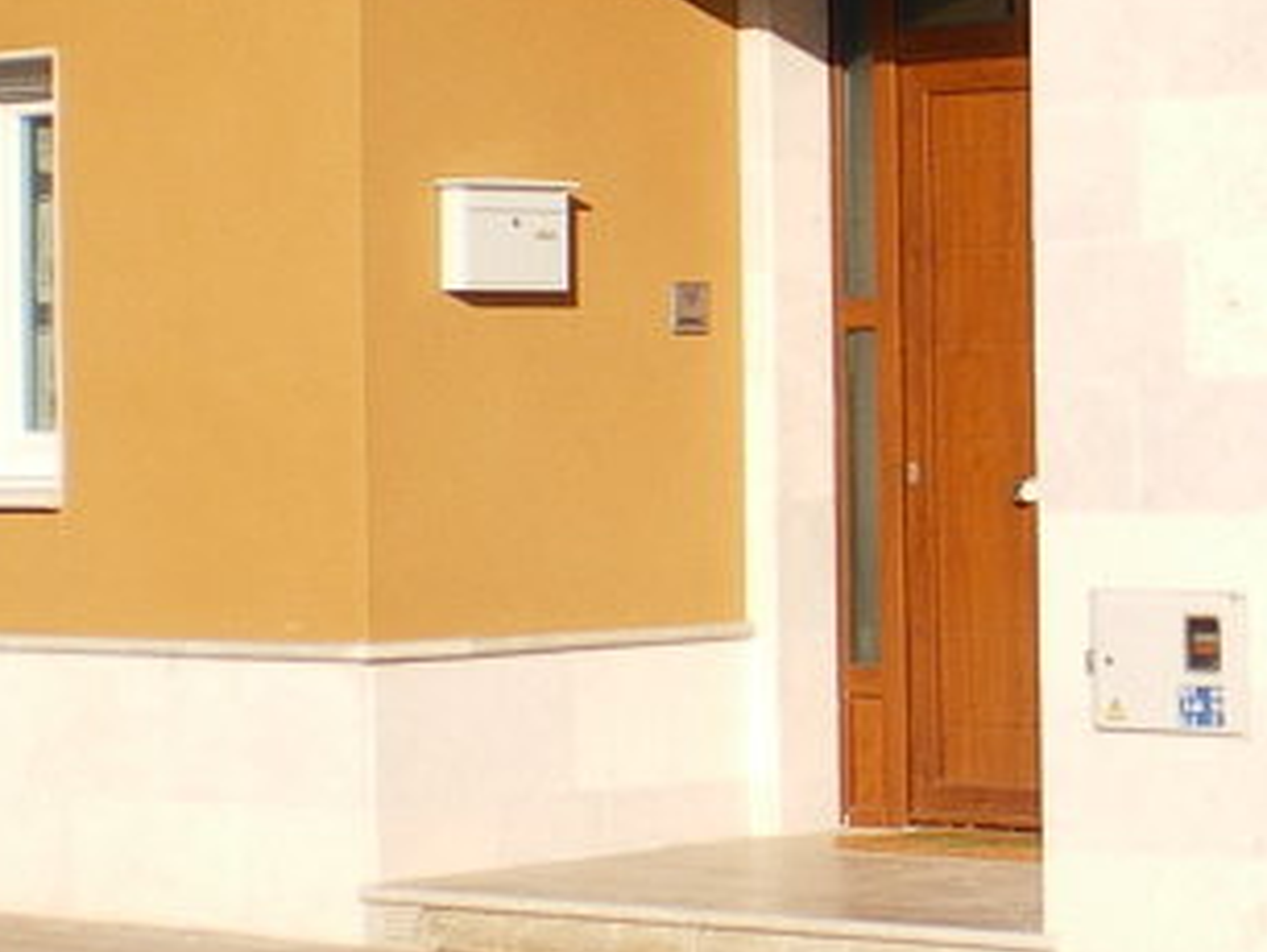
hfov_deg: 13.8
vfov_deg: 10.5
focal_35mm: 141
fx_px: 5165
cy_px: 281
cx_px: 1180
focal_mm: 6.3
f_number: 4.6
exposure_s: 1/640
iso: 50
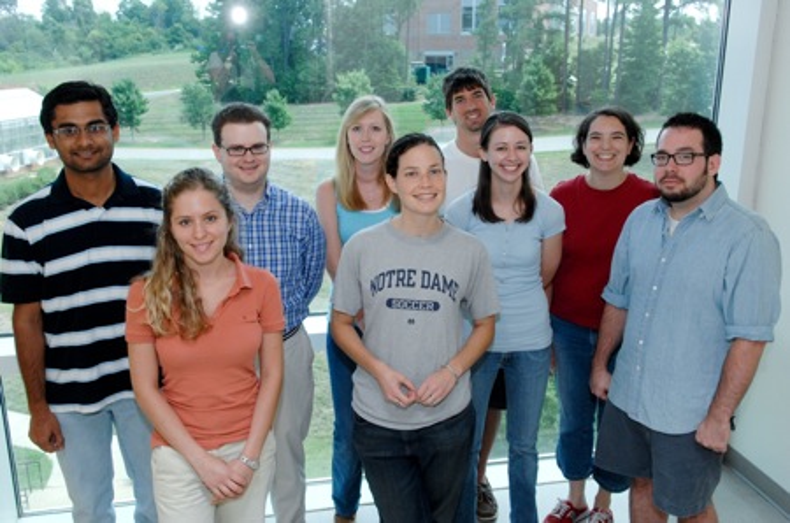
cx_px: 395
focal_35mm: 34
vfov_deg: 38.2
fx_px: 755
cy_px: 262
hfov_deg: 55.2
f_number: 9
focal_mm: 23
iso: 400
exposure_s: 1/100
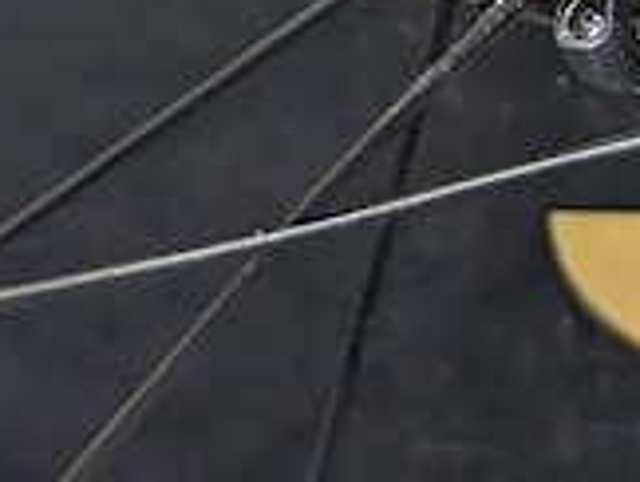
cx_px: 778
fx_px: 2463
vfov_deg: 10.1
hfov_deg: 14.3
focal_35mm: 133
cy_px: -577
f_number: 1.73
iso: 151
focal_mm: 4.38
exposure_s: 1/24
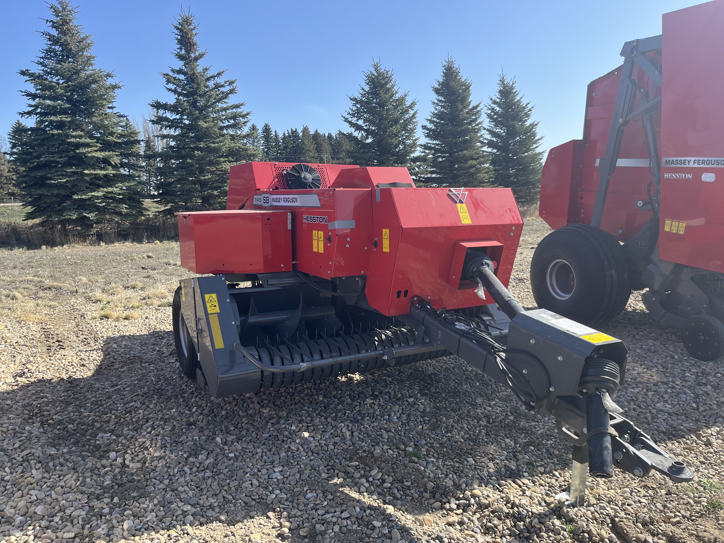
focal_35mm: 26
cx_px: 362
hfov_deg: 67.3
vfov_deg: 53.1
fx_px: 544
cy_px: 272
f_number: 1.6
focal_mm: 5.1
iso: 50
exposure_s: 1/1477
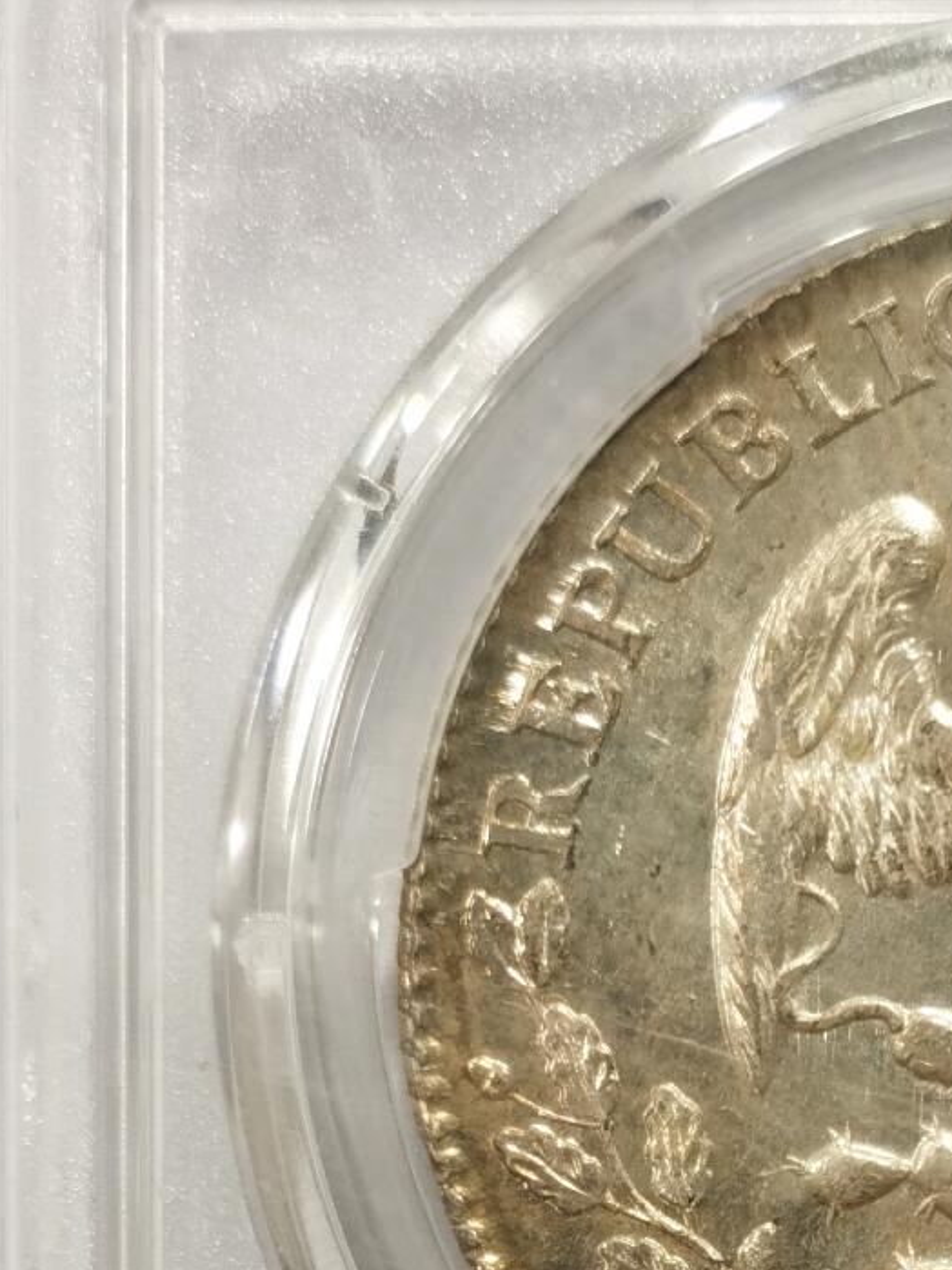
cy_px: 1399
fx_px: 5099
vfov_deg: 13.9
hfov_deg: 10.5
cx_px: 1159
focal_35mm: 139
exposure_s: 1/100
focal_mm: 5.56
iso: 125
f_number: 16
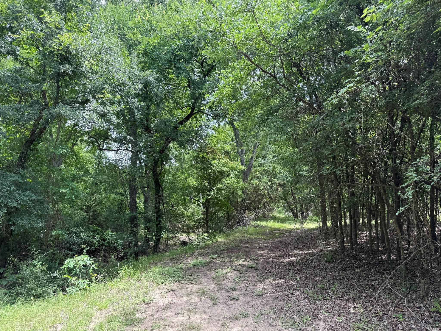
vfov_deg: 56.8
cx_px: 220
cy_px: 166
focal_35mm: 24
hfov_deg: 71.6
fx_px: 306
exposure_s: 1/481
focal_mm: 6.76
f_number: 1.78
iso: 80
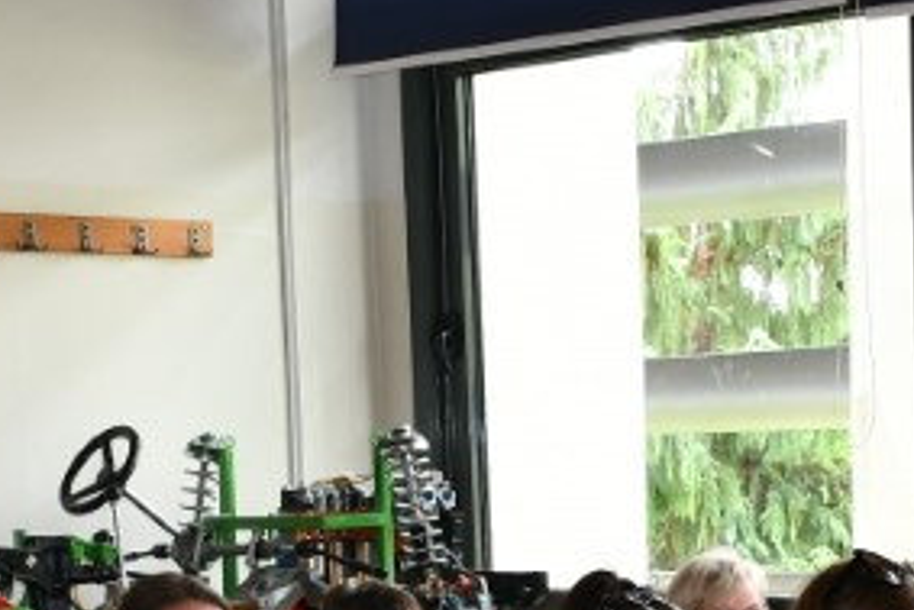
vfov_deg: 12.1
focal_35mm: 110
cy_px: 804
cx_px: 627
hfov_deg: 18.5
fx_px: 2794
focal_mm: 18
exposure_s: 1/80
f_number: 3.5
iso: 400
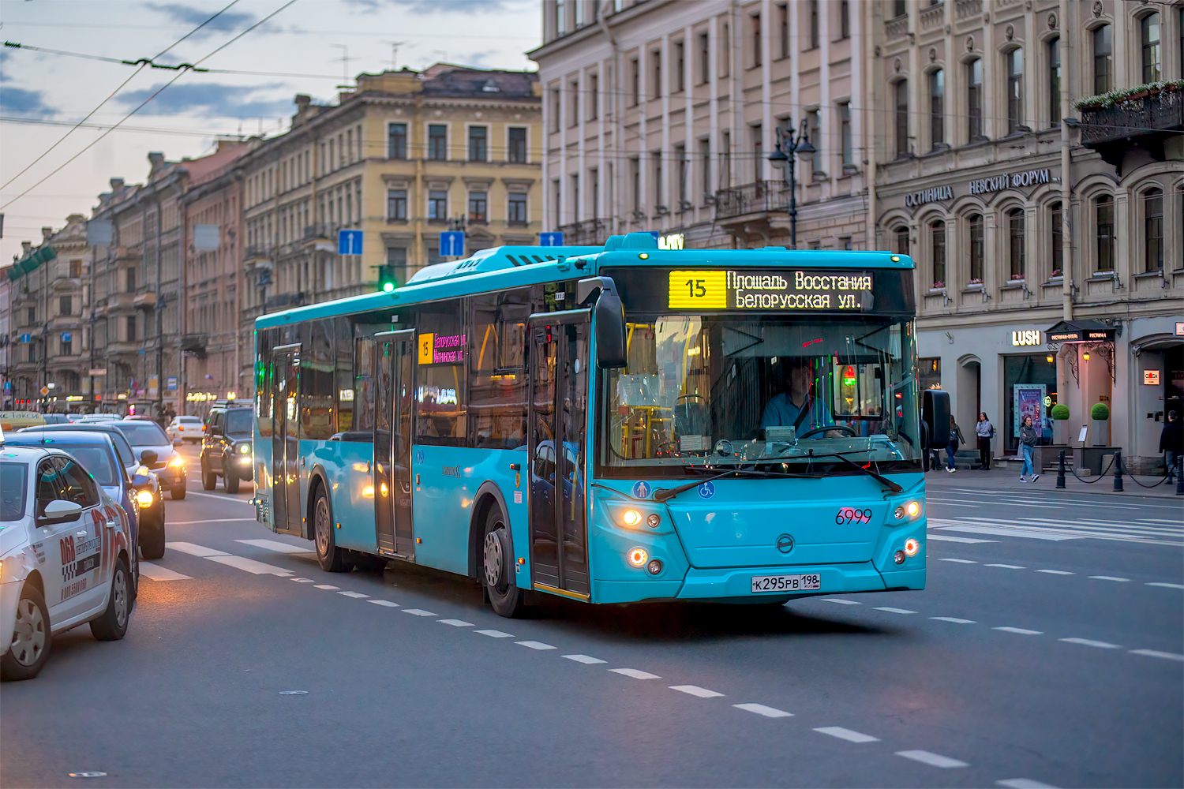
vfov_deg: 24.6
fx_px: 1809
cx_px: 592
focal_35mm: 55
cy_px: 394
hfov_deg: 36.2
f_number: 4
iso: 1250
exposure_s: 1/400
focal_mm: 55
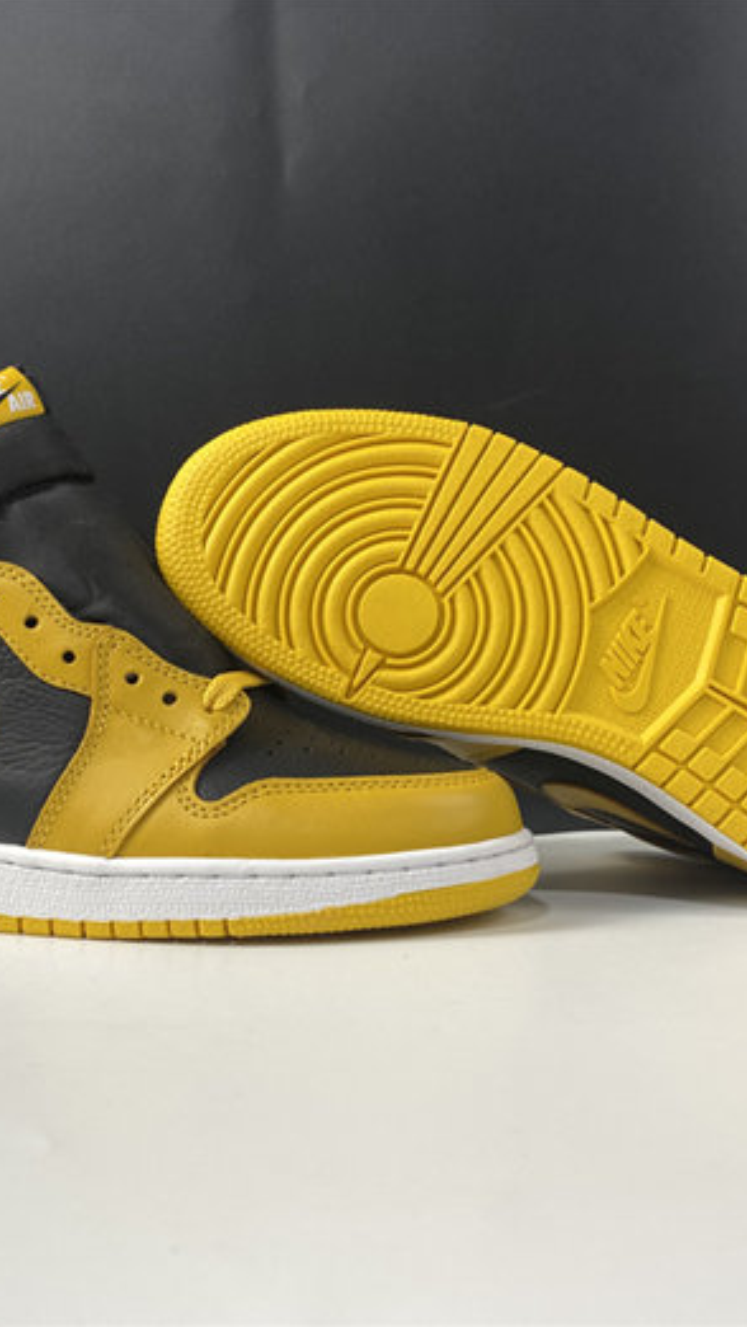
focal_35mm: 38
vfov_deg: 52.8
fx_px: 1337
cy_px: 662
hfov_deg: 31.2
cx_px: 325
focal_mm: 4.25
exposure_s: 1/100
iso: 80
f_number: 1.8
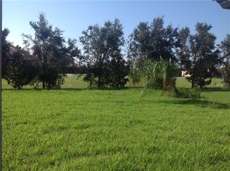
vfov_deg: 40.6
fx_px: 232
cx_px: 115
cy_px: 86
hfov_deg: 52.7
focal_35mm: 35
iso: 50
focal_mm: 4.28
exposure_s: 1/1592
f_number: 2.4
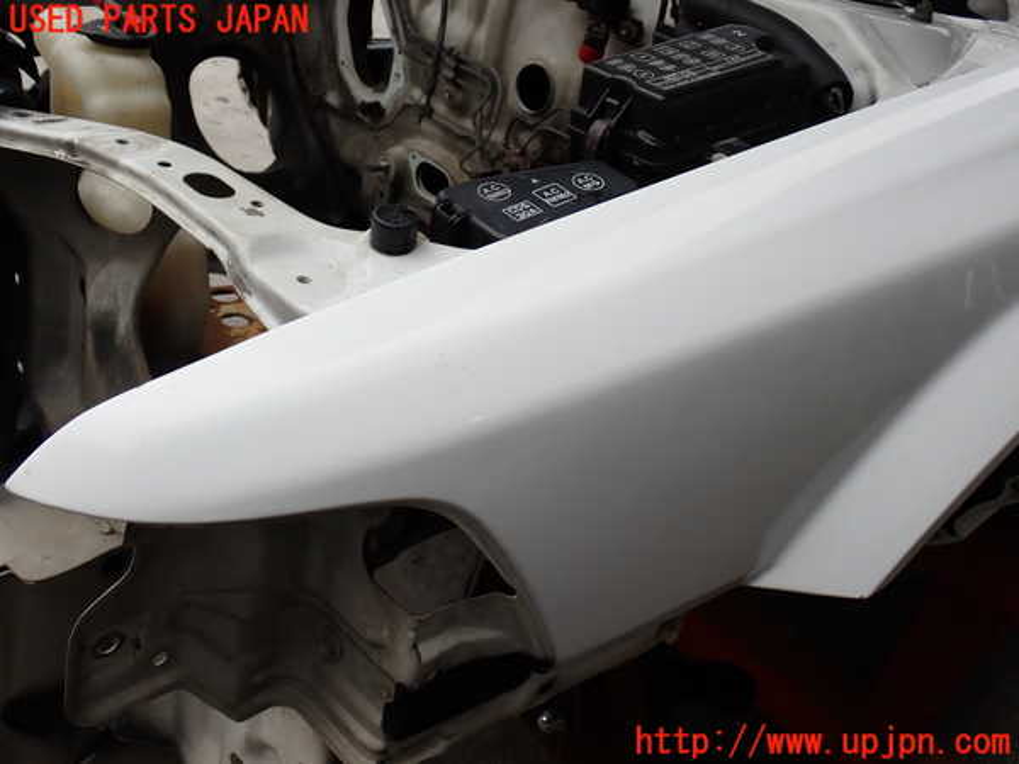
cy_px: 382
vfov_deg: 37.7
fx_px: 1119
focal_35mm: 38
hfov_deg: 49.0
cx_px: 510
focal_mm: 6.83
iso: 100
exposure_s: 1/250
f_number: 3.5
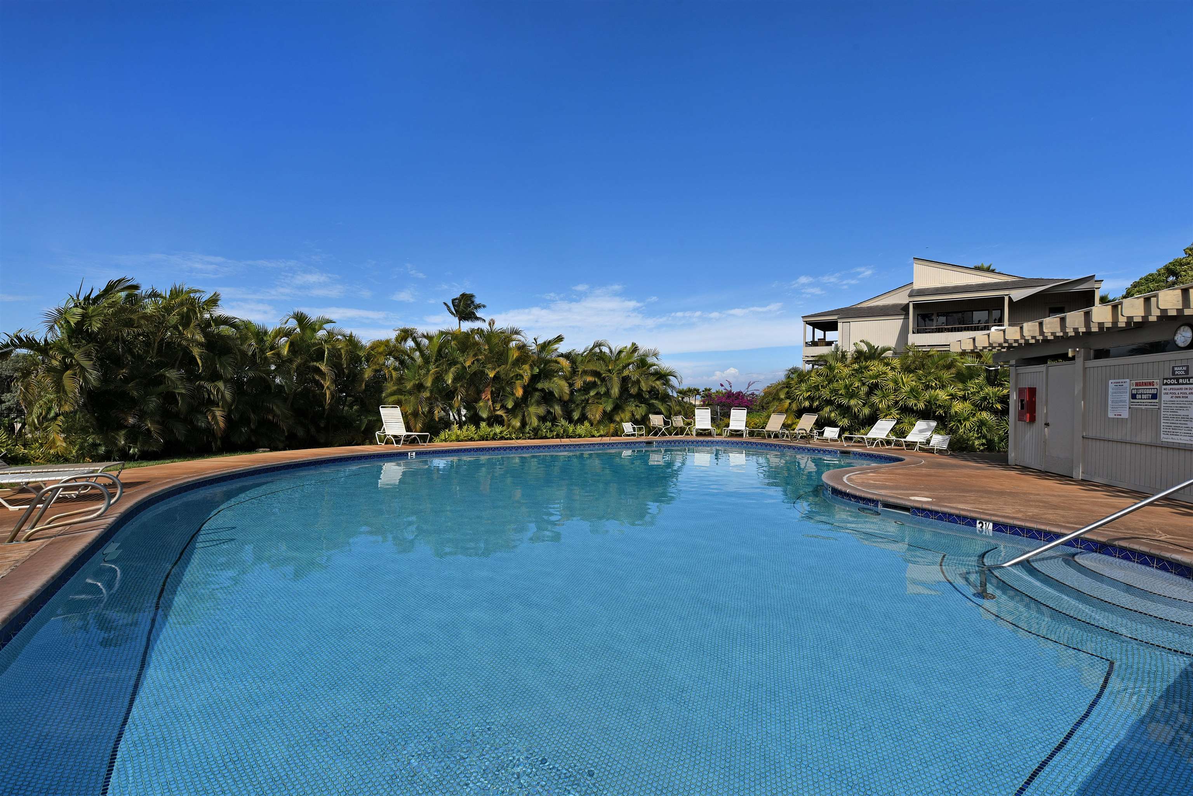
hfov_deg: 93.3
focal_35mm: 17
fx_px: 563
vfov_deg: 70.5
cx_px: 596
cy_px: 398
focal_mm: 17
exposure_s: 1/200
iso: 100
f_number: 13
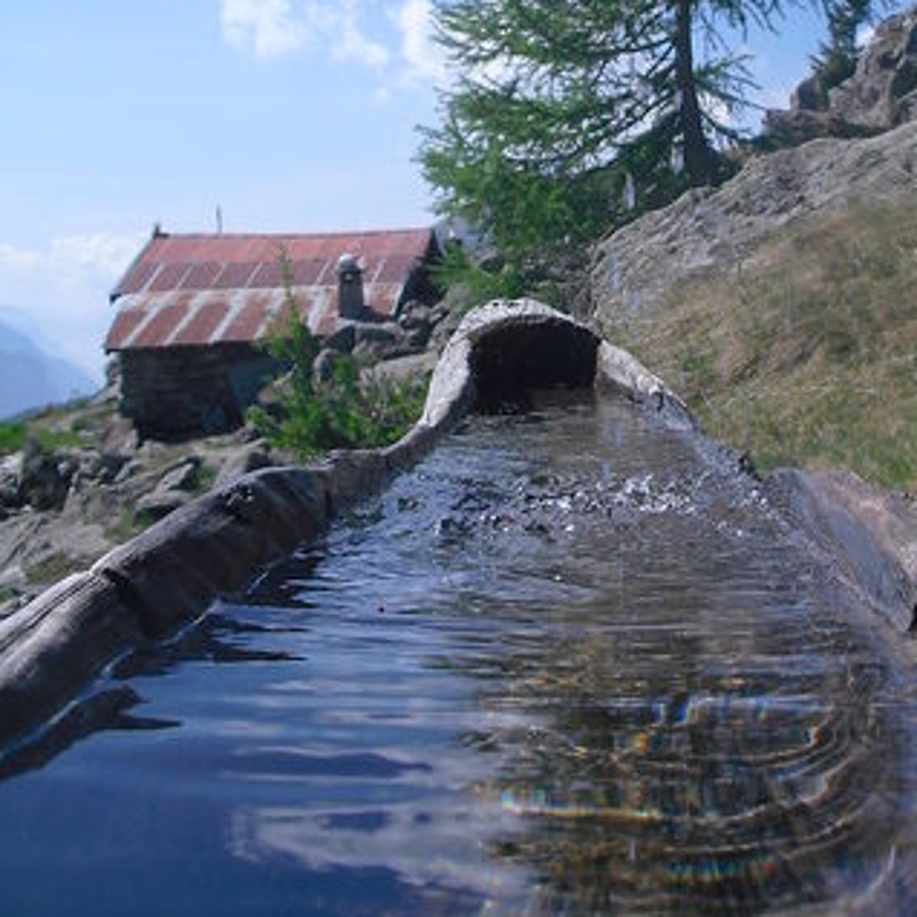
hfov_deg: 28.3
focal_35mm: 60
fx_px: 1798
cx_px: 643
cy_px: 205
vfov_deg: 28.1
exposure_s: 1/320
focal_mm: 6.3
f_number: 7.8
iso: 100
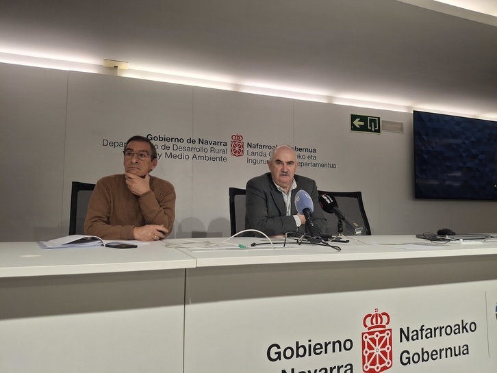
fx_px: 359
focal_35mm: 25
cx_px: 248
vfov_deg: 54.9
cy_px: 186
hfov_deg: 69.4
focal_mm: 4.69
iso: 40
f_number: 1.8
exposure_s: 1/100
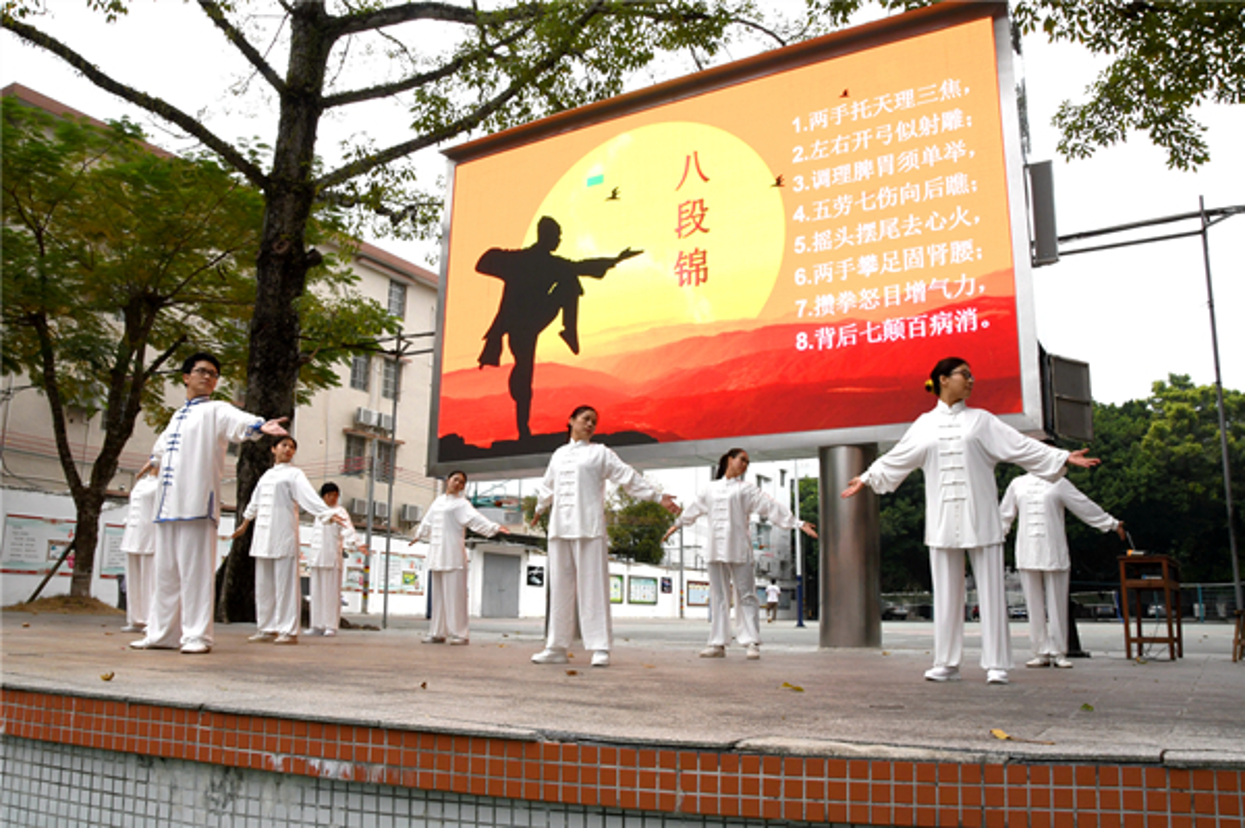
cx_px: 622
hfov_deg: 67.4
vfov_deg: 47.9
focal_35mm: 27
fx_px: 933
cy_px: 414
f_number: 20
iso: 1000
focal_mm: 18
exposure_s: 1/80
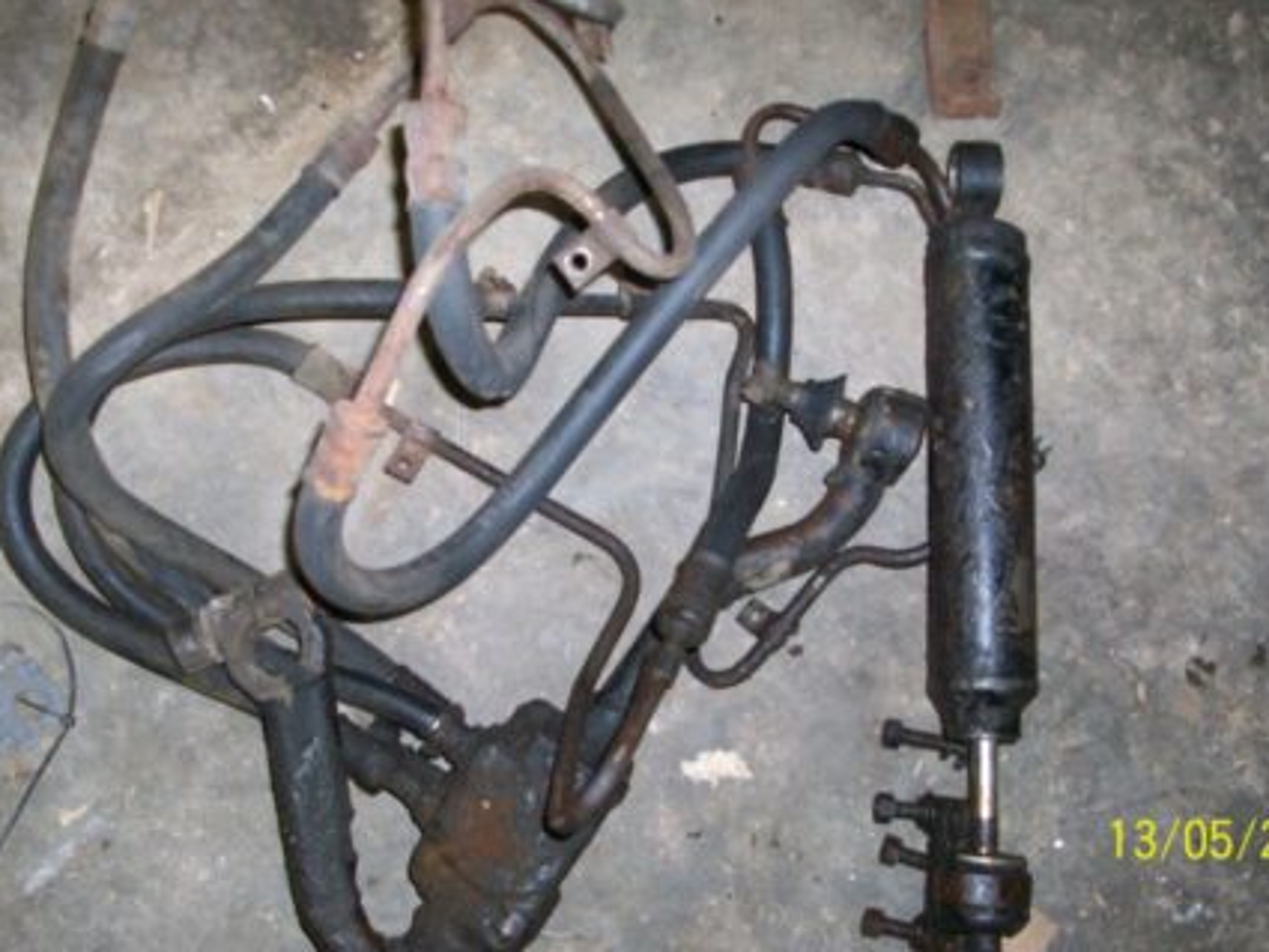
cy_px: 413
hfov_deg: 46.7
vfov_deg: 35.9
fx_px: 1467
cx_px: 690
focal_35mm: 40
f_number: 2.8
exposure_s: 1/60
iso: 160
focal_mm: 5.7
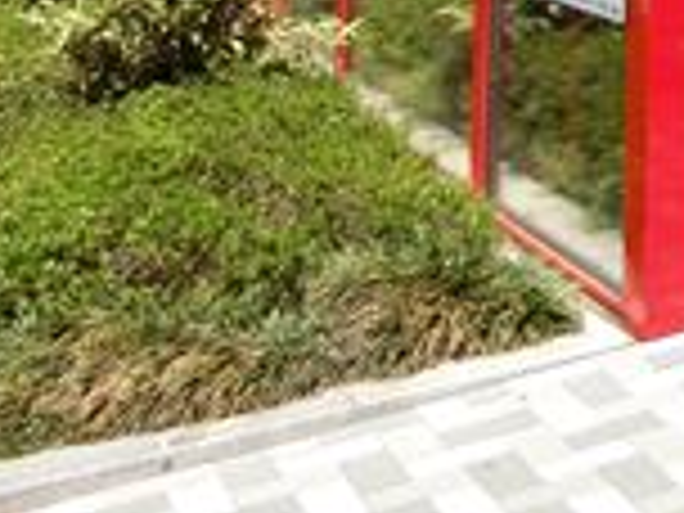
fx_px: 1581
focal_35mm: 80
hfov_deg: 19.4
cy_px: -490
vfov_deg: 15.2
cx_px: 1174
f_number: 6.9
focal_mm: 4.06
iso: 80
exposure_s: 1/160
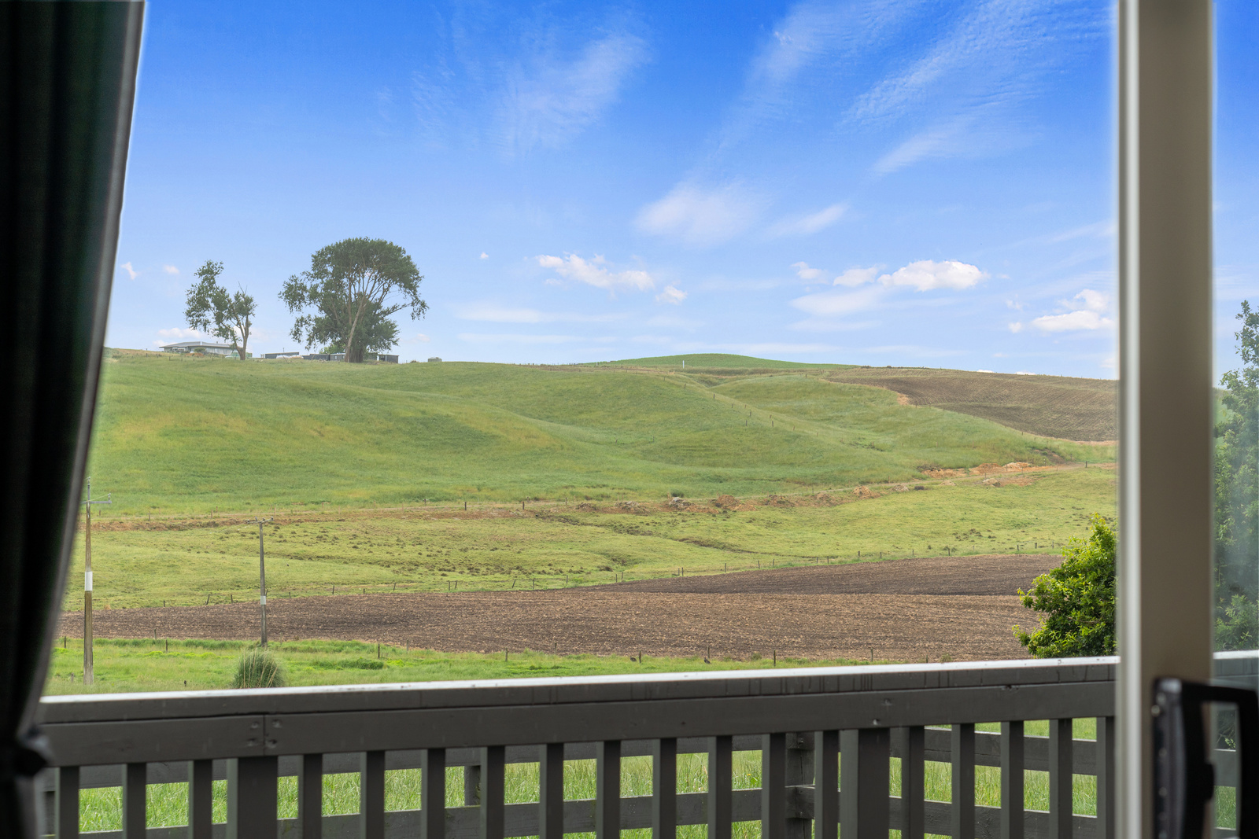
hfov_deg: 27.0
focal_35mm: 75
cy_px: 420
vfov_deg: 18.2
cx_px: 630
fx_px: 2623
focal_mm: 50
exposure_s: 1/200
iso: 100
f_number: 5
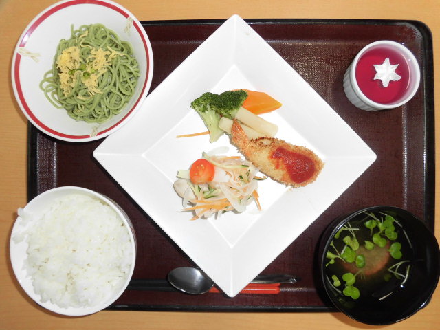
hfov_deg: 71.6
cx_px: 220
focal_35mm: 24
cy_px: 165
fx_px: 305
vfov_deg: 56.8
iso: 100
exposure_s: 1/60
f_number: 3.1
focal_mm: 4.3
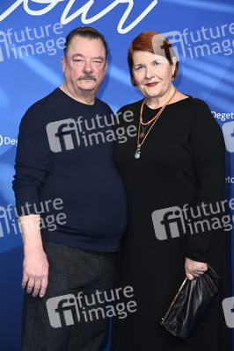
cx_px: 117
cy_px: 176
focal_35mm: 90
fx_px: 879
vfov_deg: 22.6
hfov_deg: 15.2
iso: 1250
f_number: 5.6
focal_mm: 90
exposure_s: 1/250
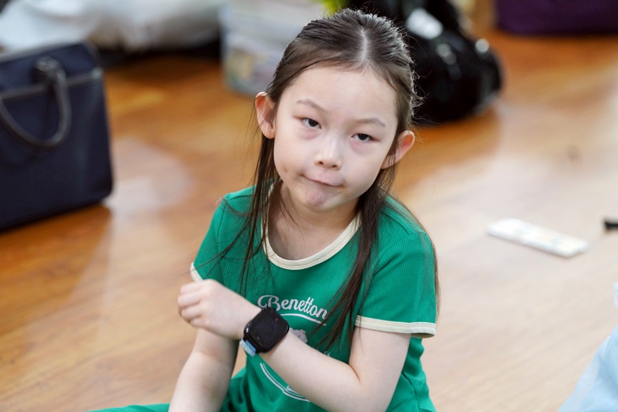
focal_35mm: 130
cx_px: 309
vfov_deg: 10.5
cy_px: 206
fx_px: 2231
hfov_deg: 15.8
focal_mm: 130
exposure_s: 1/160
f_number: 3.2
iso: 1600
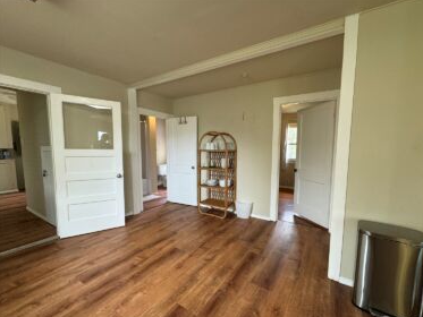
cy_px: 165
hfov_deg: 98.0
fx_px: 183
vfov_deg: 81.7
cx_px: 225
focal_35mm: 15
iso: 160
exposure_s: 1/60
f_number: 2.2
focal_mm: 2.22
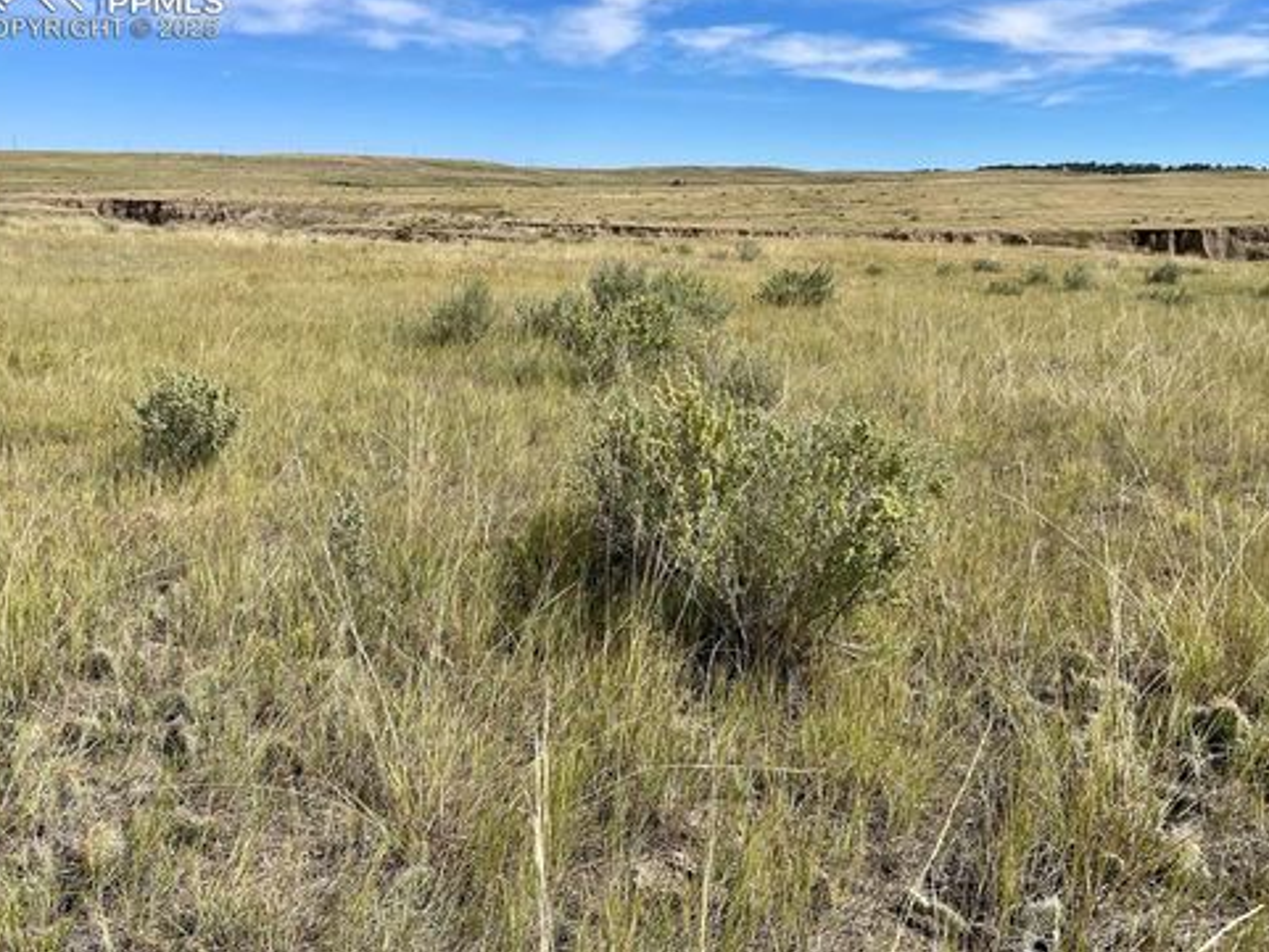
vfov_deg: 51.4
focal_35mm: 27
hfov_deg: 65.3
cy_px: 460
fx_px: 990
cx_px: 625
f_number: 1.6
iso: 32
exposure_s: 1/4464
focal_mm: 4.2
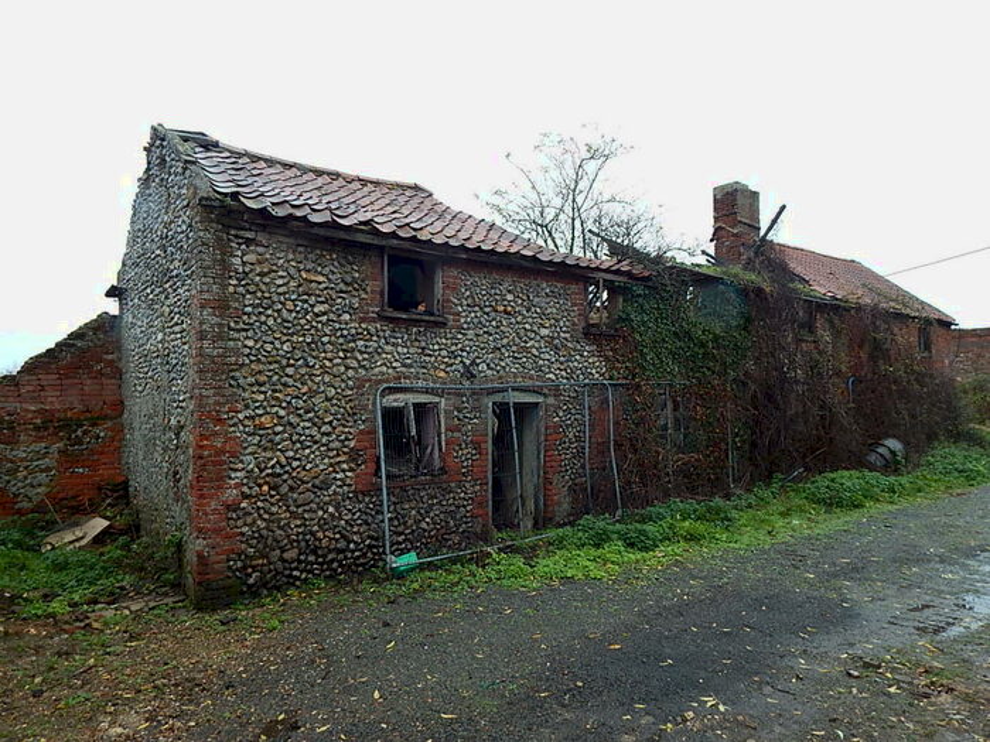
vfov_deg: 61.1
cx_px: 495
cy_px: 371
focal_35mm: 22
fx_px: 629
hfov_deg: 76.4
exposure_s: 1/100
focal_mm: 4
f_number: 3
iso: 125
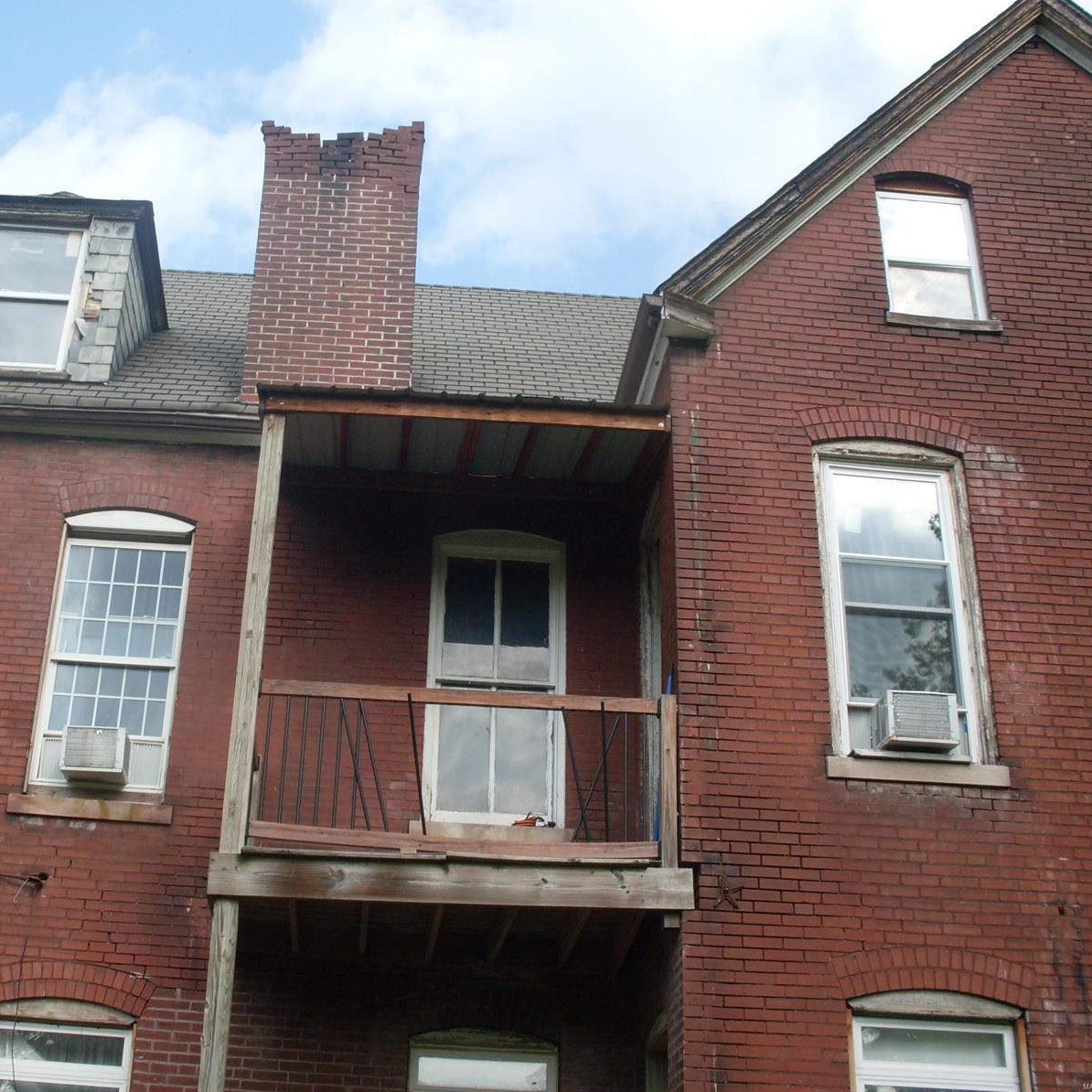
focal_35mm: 45
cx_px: 379
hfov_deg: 37.2
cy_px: 544
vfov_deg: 37.6
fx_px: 1606
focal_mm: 6.3
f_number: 8.4
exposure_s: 1/90
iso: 80
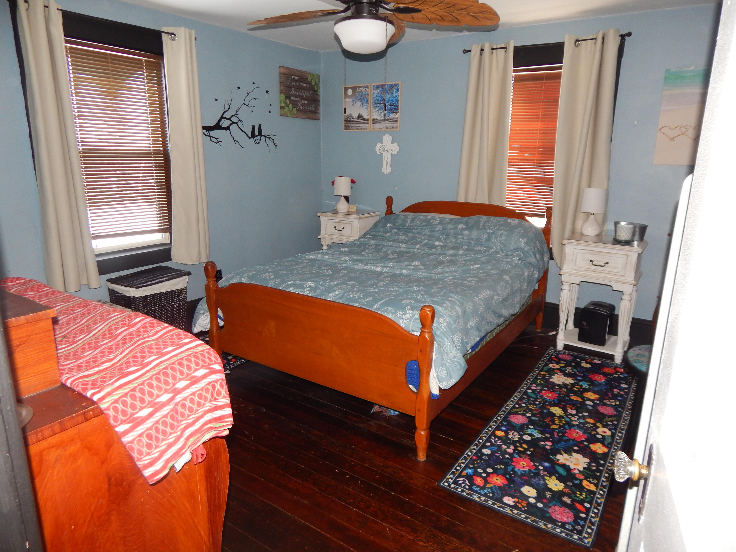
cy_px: 276
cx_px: 368
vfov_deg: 58.9
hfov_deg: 73.9
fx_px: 489
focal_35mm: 23
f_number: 3
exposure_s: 1/30
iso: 200
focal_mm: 4
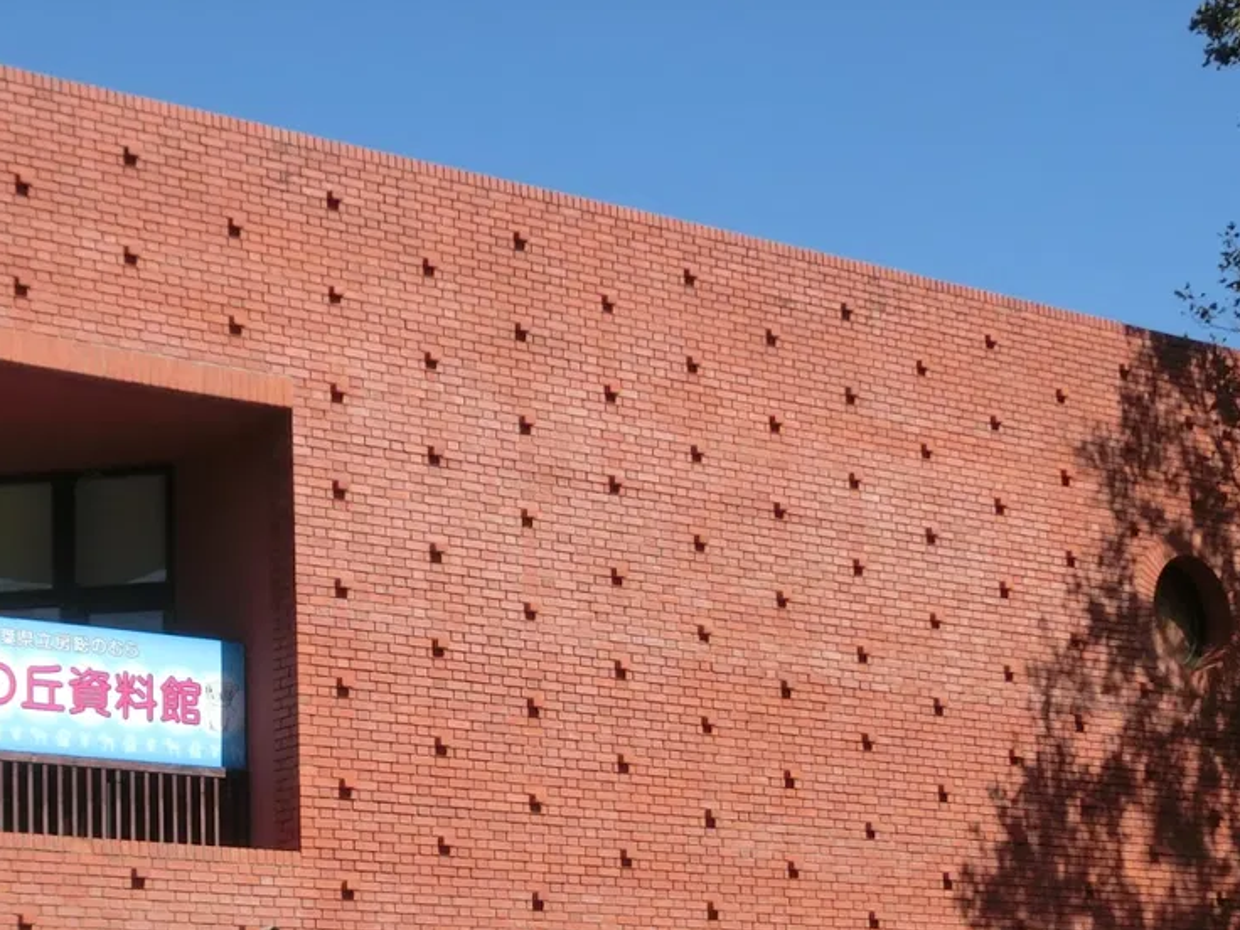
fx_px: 3116
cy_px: 846
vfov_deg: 16.7
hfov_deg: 22.4
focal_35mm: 87
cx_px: 448
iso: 80
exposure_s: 1/800
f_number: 4
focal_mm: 7.15
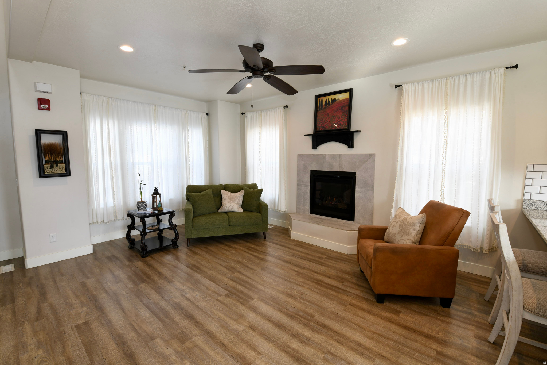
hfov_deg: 100.4
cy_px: 182
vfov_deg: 77.3
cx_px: 274
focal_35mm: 15
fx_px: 228
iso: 200
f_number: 11
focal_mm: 15
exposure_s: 1/5
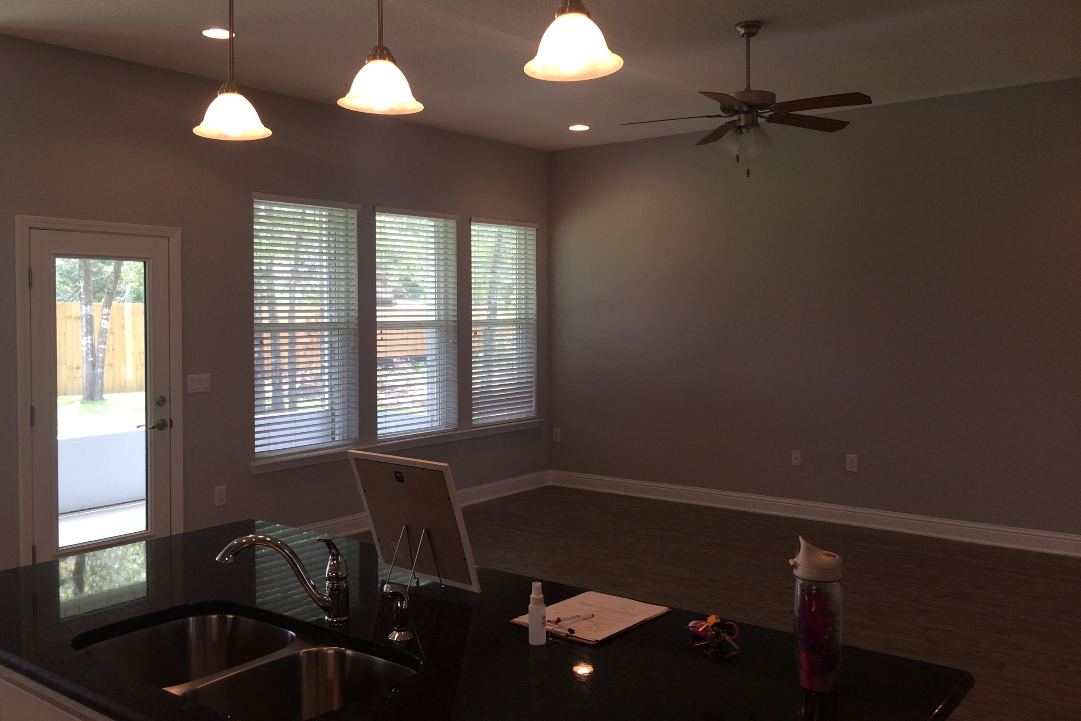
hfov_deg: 60.3
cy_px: 331
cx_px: 528
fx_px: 931
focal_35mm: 31
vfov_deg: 42.3
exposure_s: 1/40
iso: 40
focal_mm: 4.15
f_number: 2.2
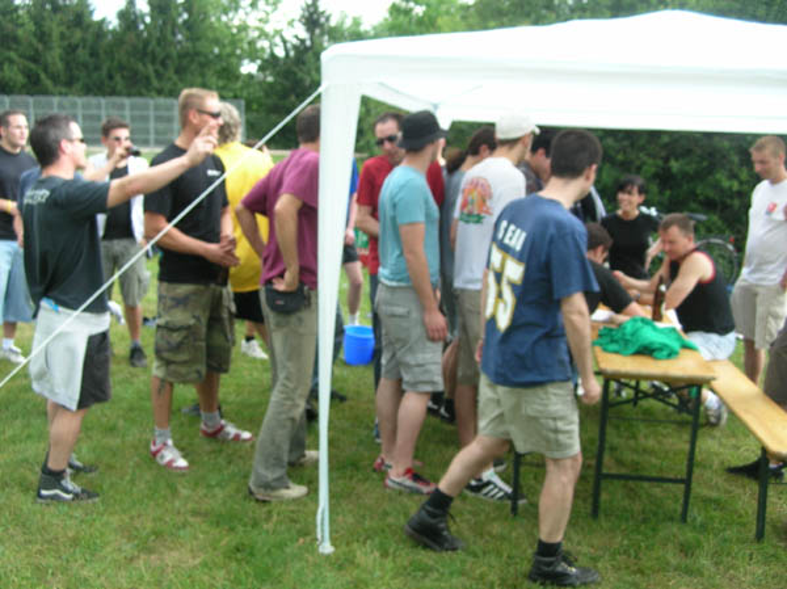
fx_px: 818
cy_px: 294
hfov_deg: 51.4
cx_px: 394
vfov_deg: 39.6
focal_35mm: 36
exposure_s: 1/88.6
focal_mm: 6
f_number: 2.7
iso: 50
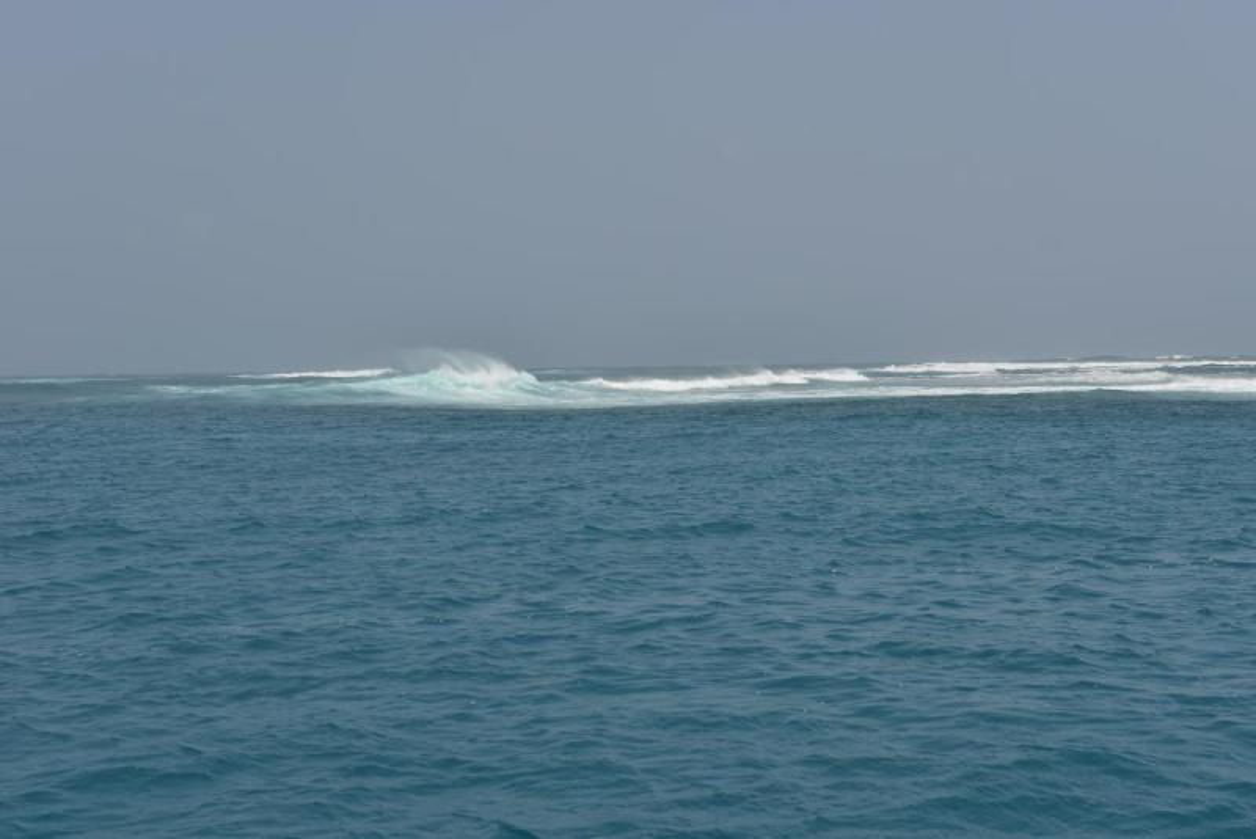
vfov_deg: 24.2
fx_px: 1954
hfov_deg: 35.6
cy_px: 420
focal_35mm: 56
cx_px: 628
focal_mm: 56
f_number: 11
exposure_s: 1/500
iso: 160
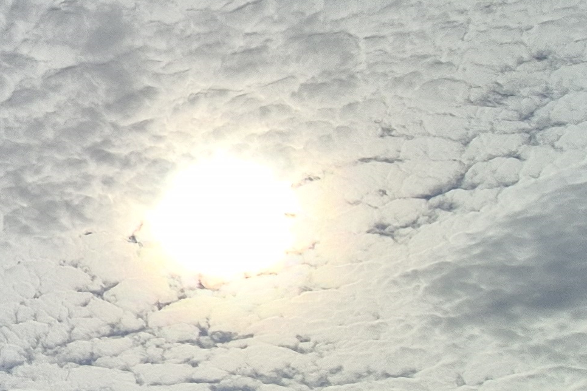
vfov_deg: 23.8
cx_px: -304
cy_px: 72
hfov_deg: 25.9
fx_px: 913
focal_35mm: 56
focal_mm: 2.2
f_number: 2.2
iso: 50
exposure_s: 1/14912
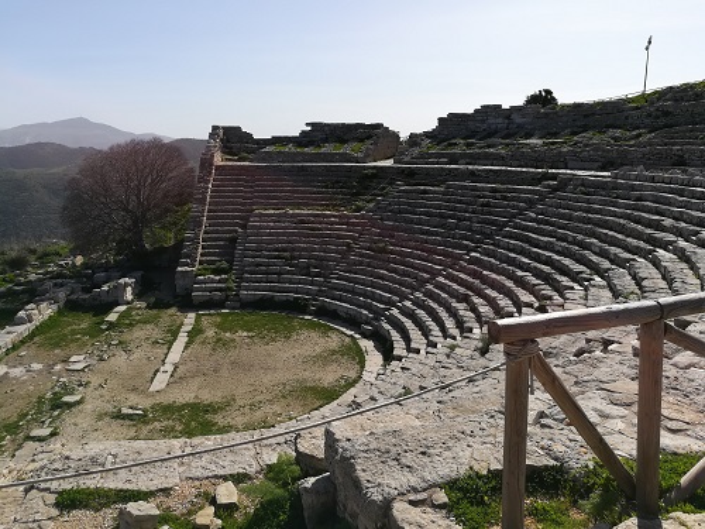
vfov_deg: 53.1
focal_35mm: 26
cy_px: 264
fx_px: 530
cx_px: 352
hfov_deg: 67.3
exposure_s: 1/1736
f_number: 2.2
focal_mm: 3.83
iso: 50
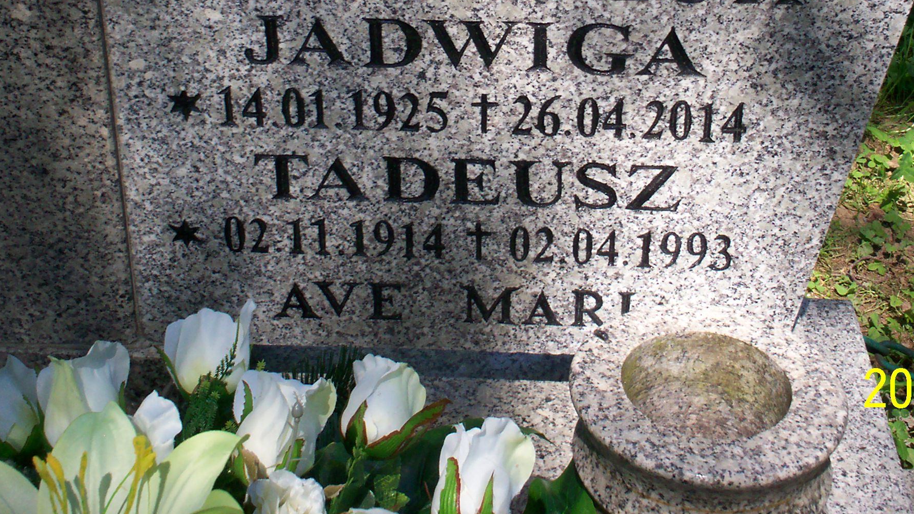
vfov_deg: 20.5
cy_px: 22
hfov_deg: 36.5
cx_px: 522
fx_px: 1381
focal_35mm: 57
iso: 100
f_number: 4.5
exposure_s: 1/211
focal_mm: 6
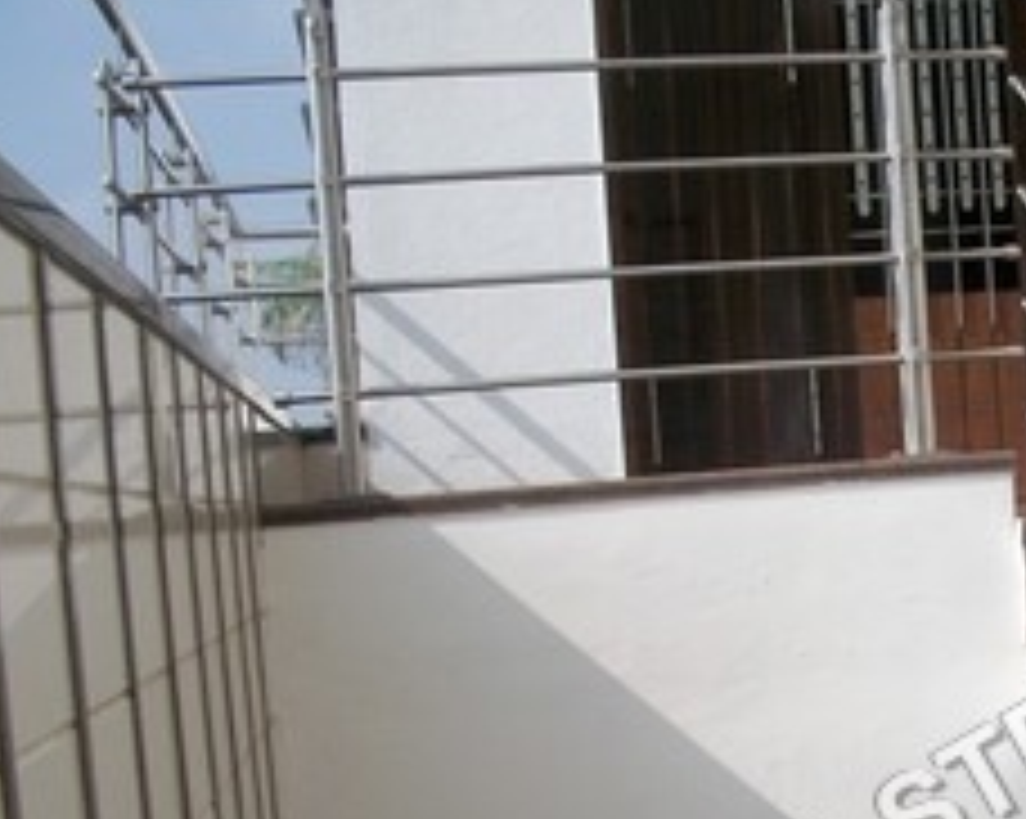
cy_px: 745
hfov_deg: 24.3
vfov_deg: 20.0
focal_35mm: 75
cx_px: 1030
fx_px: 2275
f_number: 5.6
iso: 80
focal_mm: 6.3
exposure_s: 1/400
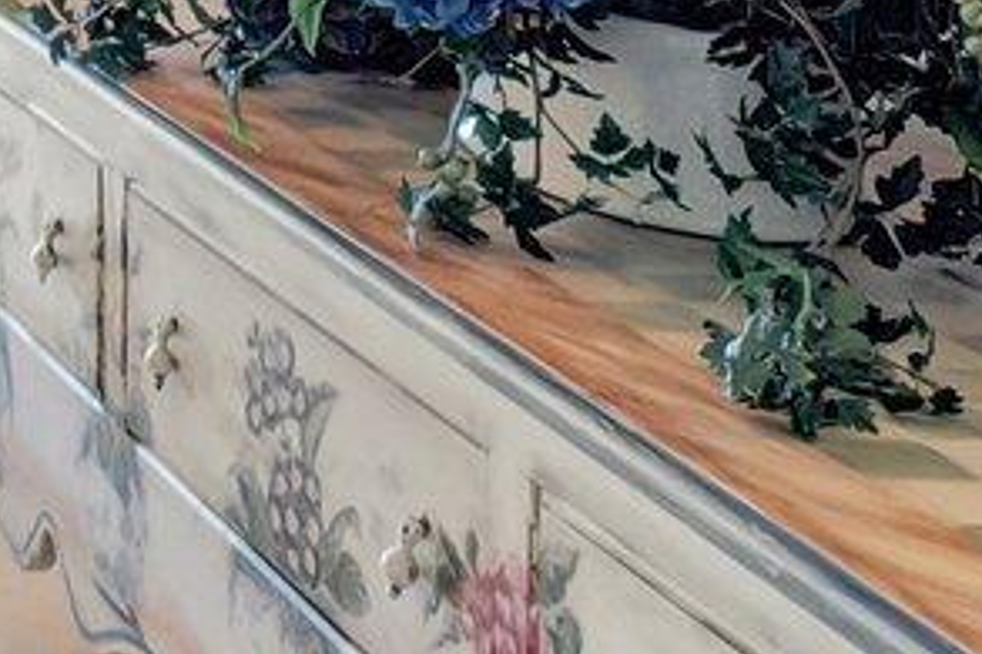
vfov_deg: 11.9
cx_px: -1036
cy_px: -550
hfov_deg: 15.3
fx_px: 2862
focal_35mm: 105
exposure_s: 1/8
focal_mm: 10
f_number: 8
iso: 640
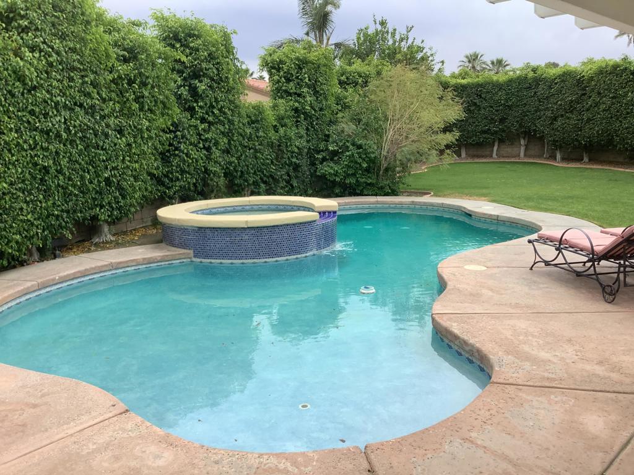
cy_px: 238
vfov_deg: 45.4
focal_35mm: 31
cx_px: 317
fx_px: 568
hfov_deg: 58.4
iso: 25
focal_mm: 3.3
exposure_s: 1/858
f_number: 2.4
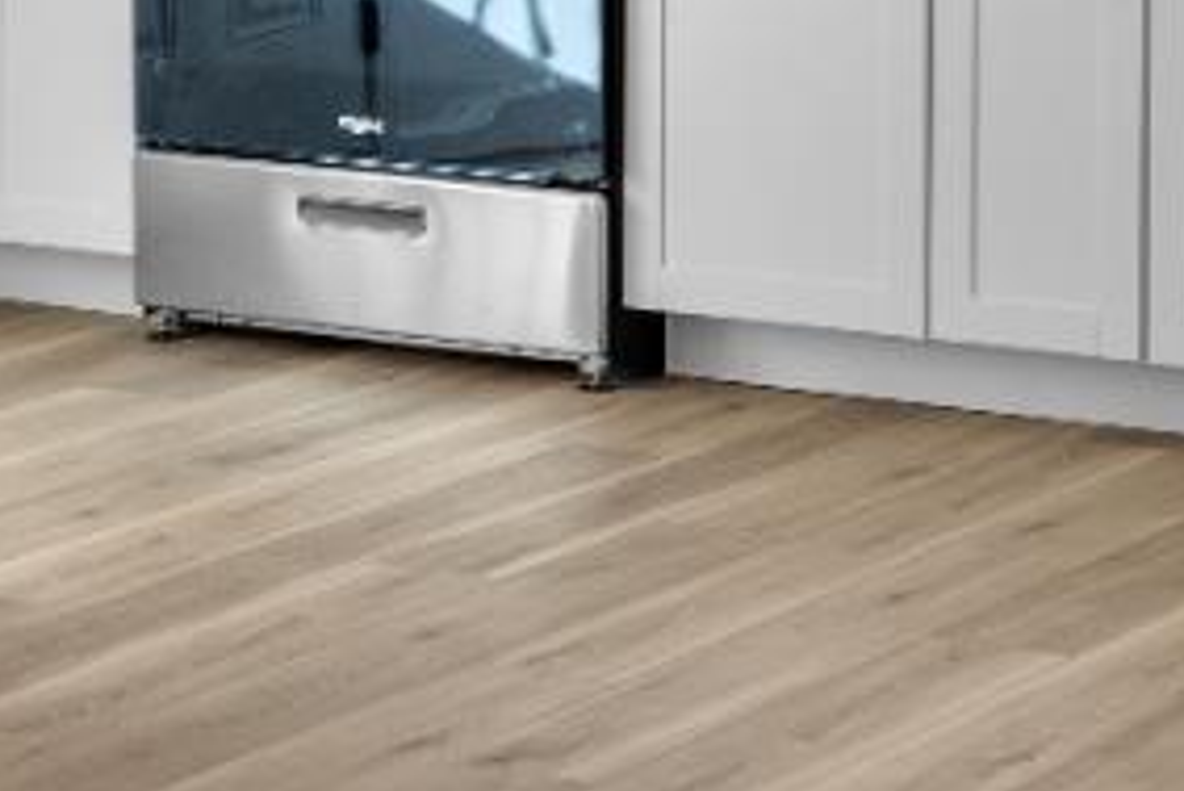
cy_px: -661
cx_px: 1289
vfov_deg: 8.3
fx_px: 5232
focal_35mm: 159
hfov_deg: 12.7
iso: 200
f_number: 8
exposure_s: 1/15
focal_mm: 30
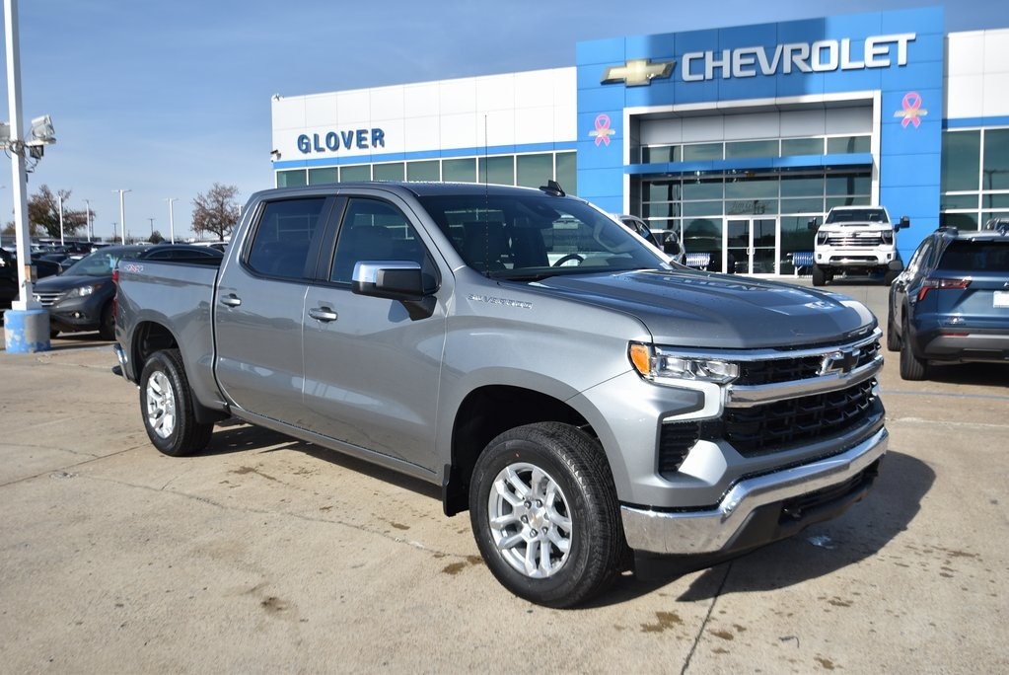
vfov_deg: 43.7
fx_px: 842
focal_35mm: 30
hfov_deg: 61.9
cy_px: 338
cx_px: 504
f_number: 4.5
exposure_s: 1/1000
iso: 100
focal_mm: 20
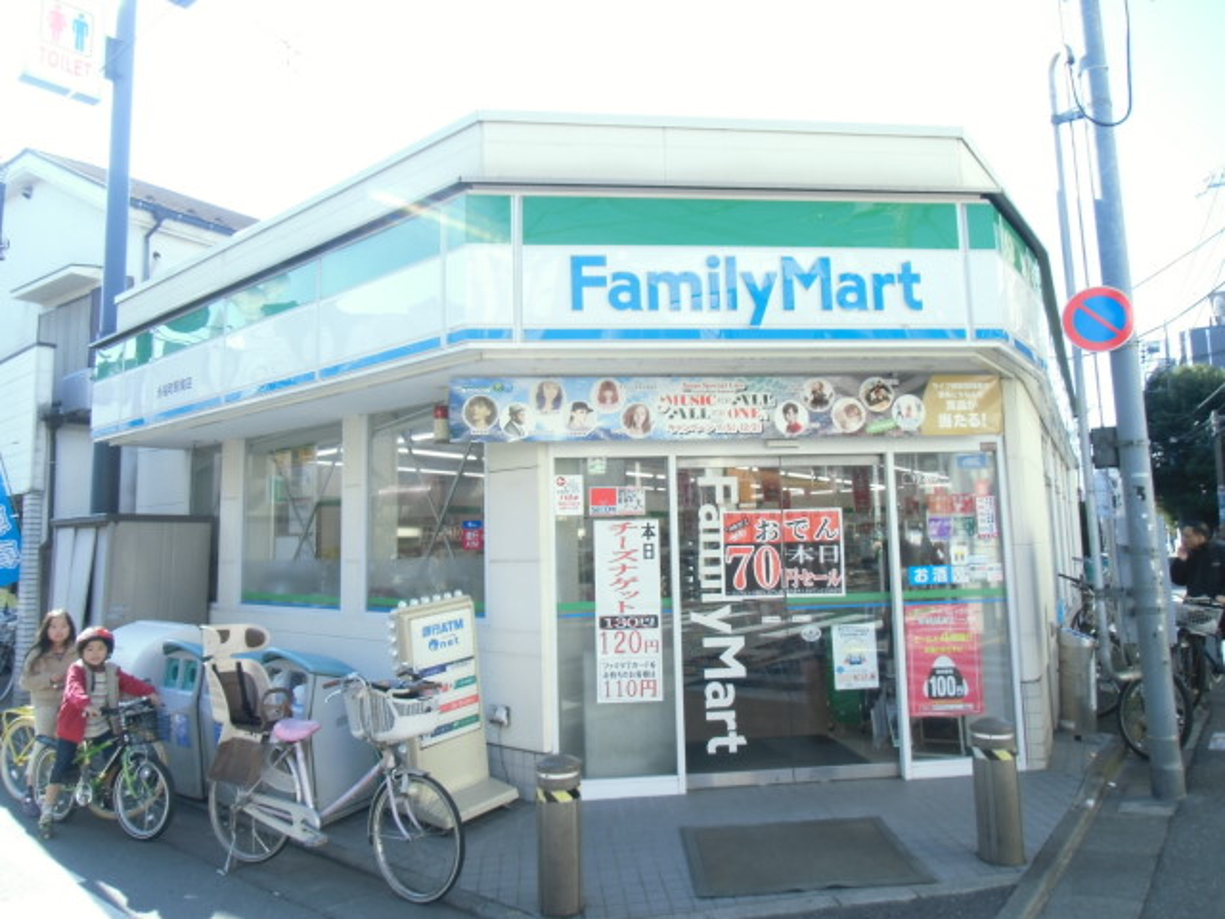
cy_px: 460
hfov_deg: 71.6
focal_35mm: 24
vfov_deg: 56.8
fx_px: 849
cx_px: 612
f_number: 3
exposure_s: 1/125
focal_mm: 4.24
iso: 64
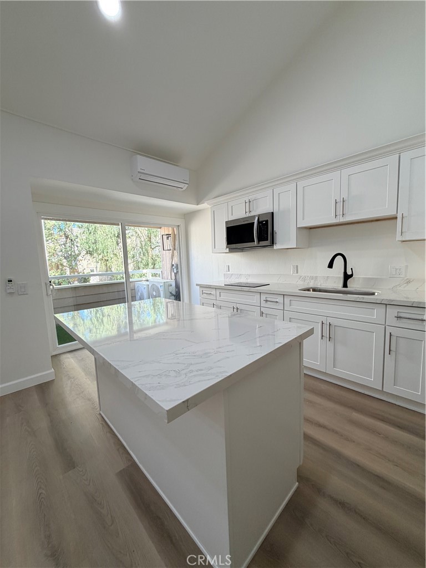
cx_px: 213
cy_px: 284
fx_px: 230
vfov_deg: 102.1
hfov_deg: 85.7
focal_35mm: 14
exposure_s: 1/120
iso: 100
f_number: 2.2
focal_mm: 2.22
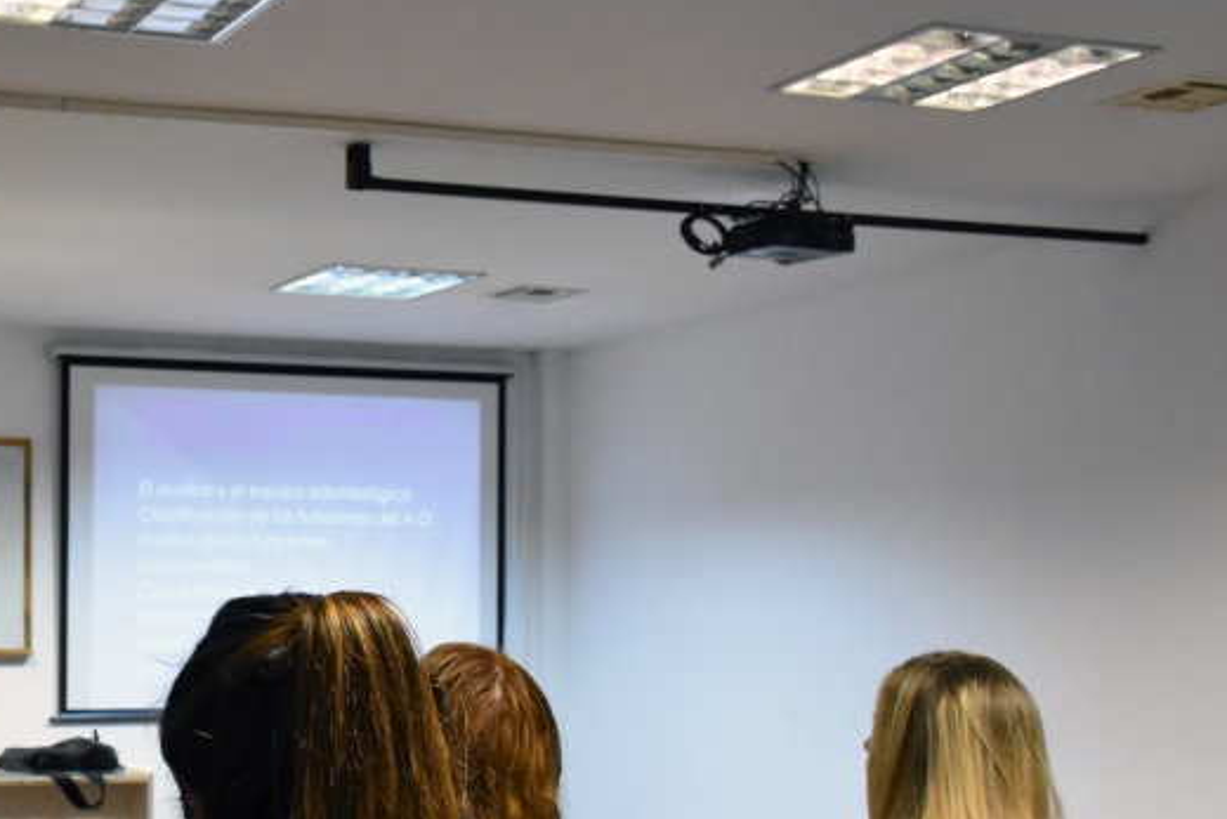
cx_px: 156
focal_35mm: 65
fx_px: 2216
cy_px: 553
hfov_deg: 29.8
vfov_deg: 20.9
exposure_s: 1/125
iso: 3200
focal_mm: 22
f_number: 5.6
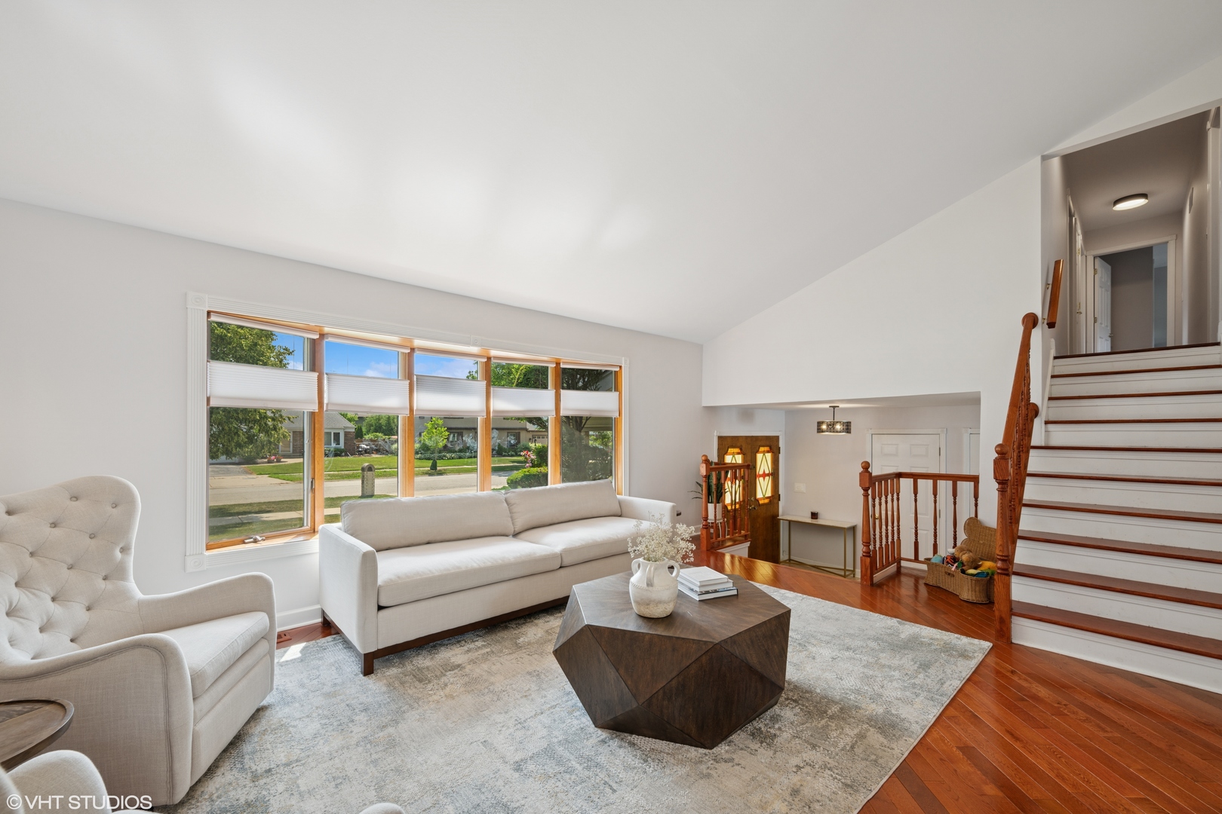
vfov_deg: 81.2
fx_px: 475
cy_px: 407
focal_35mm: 14
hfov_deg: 104.3
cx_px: 611
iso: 200
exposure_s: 1/20
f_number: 9
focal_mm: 14
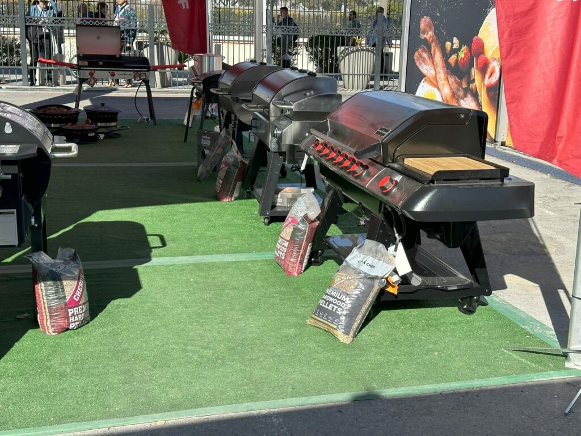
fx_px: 806
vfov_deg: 30.3
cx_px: 290
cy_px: 218
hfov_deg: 39.7
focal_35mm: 48
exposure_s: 1/2203
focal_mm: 6.86
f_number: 1.78
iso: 64
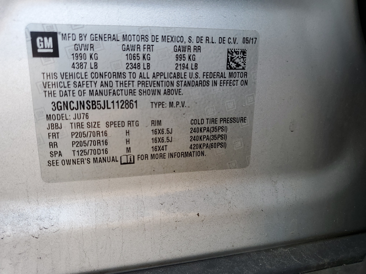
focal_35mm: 26
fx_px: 275
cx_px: 183
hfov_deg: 67.3
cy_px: 137
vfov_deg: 53.1
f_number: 1.5
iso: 50
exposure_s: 1/256
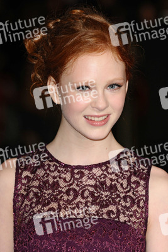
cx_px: 84
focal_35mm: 232
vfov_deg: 8.9
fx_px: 1626
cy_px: 126
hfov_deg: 5.9
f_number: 4.5
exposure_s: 1/160
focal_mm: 155
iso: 320
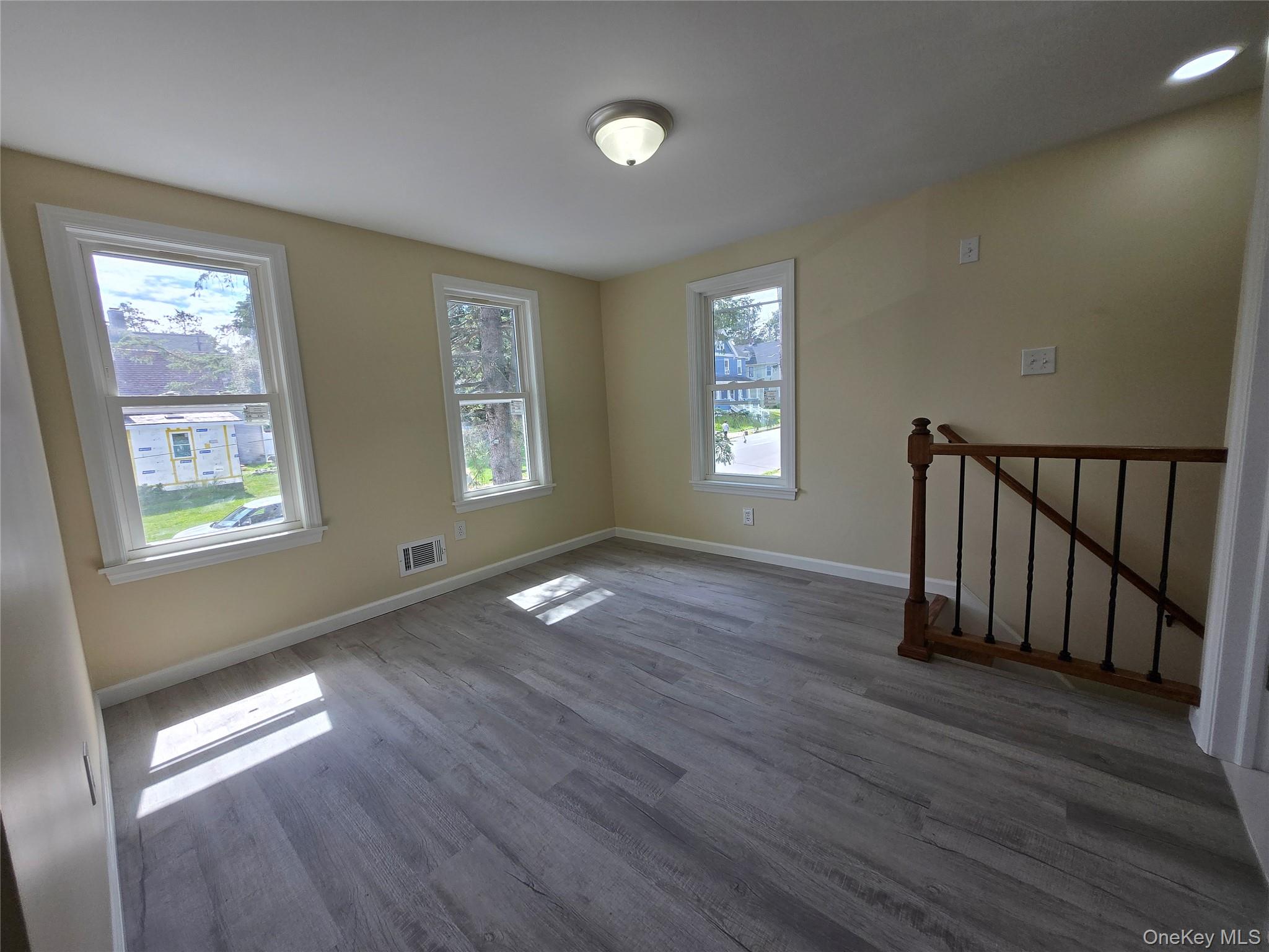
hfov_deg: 106.2
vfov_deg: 89.9
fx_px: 477
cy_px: 476
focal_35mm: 13
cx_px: 634
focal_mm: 1.7
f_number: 2.2
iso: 25
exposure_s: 1/155
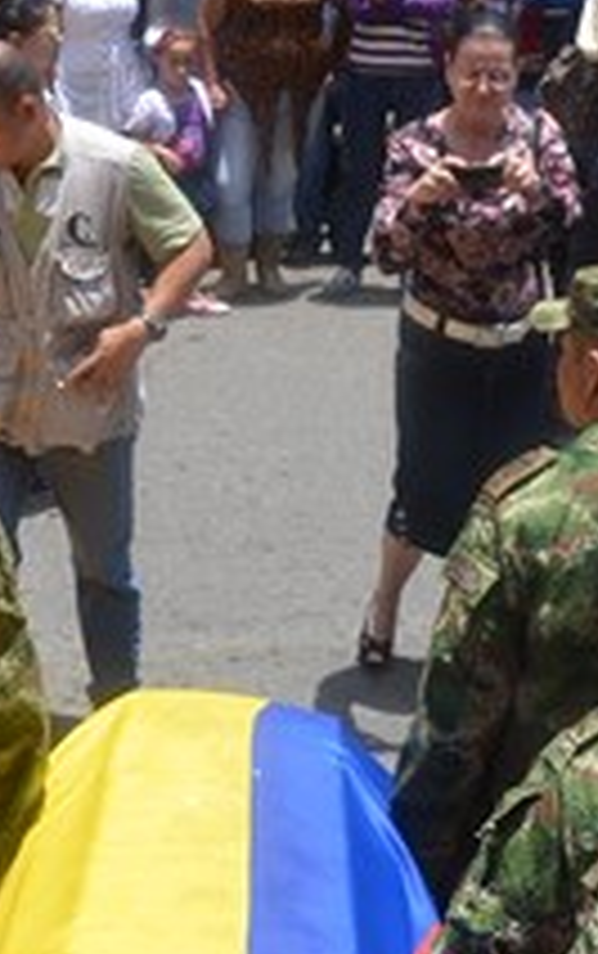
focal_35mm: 88
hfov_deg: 14.8
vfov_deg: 23.2
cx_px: 162
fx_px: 2288
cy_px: 774
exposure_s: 1/250
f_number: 8
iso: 140
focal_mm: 18
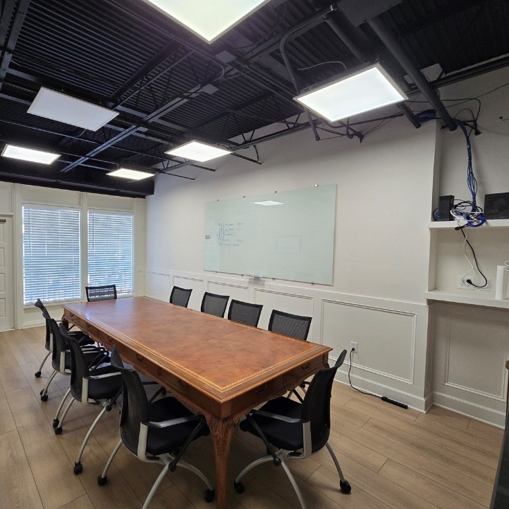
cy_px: 265
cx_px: 215
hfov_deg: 86.8
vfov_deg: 87.4
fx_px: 266
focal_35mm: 16
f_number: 2.2
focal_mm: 2.2
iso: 100
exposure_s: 1/60
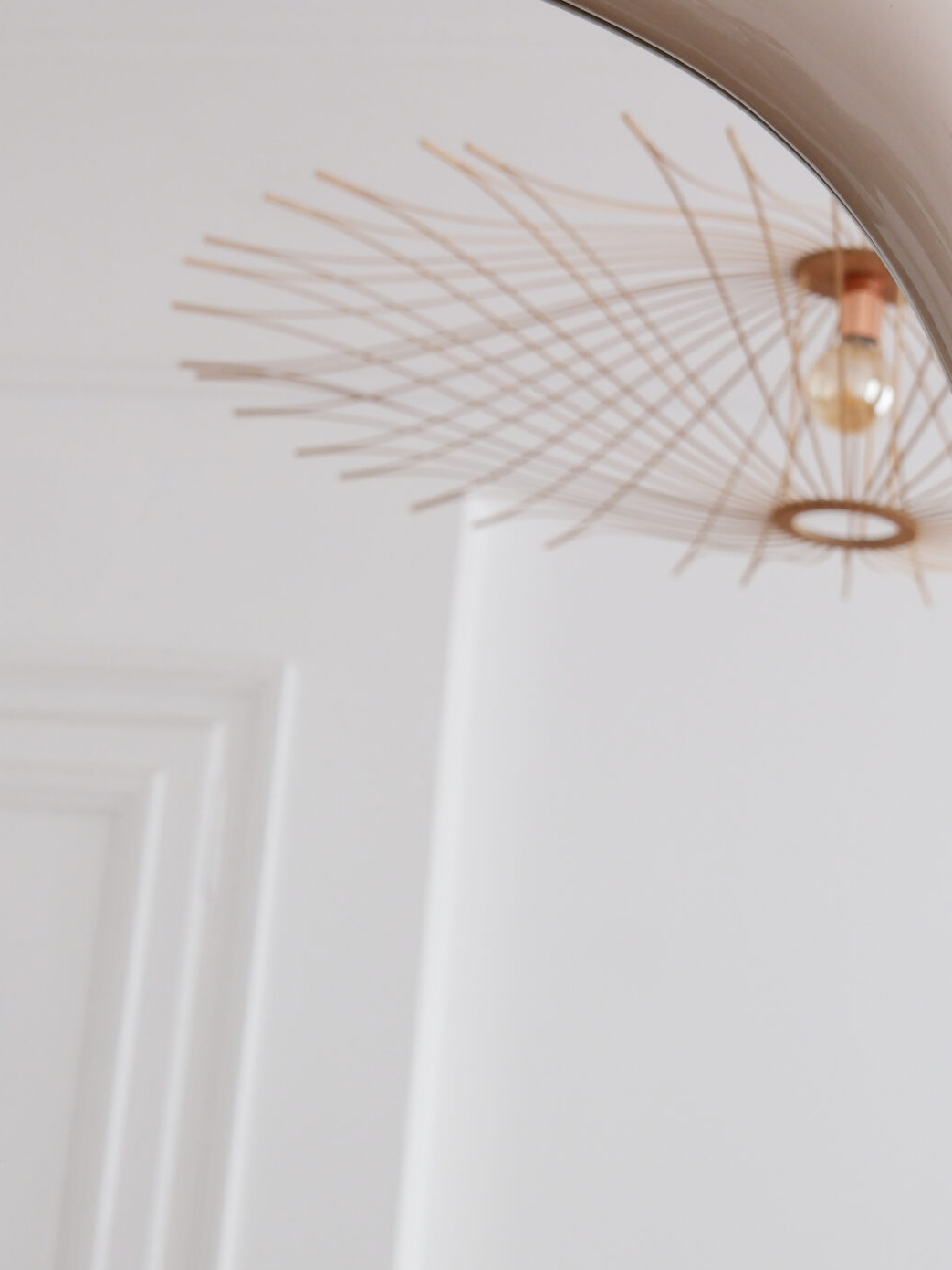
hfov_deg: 21.2
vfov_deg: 28.1
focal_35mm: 69
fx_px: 2531
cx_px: 614
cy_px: 466
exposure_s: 1/40
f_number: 4
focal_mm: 26
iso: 200
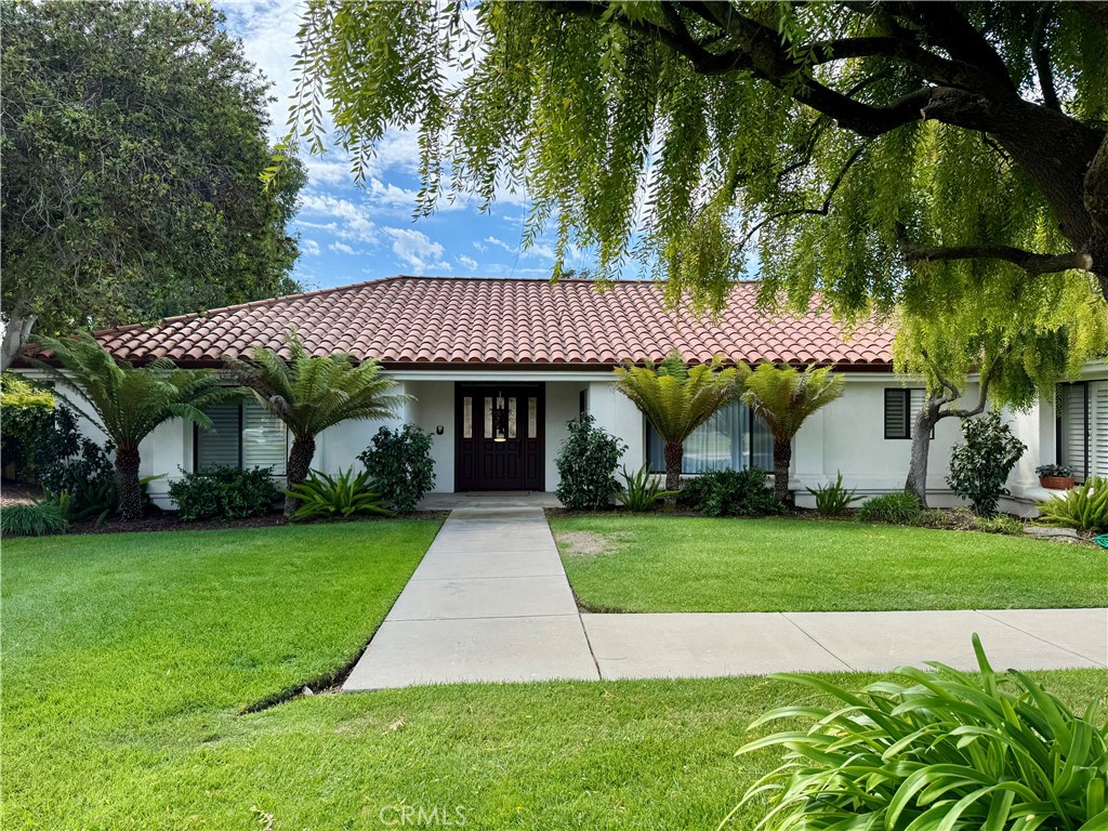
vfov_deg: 56.8
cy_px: 416
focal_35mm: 24
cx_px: 554
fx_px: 768
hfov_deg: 71.6
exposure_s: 1/2174
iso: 80
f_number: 1.78
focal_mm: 6.76
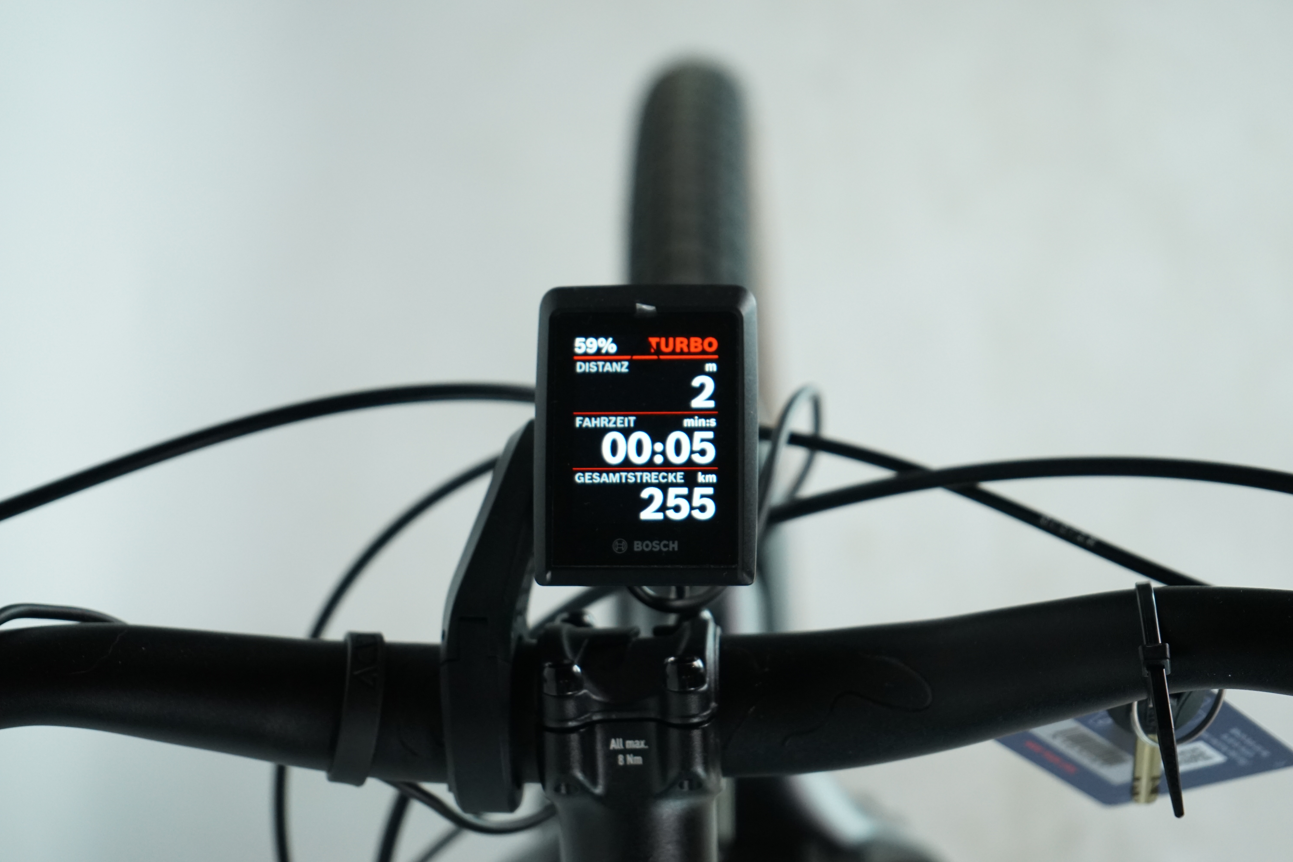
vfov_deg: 19.5
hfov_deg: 28.8
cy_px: 431
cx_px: 646
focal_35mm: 70
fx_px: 2514
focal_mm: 70
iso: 2000
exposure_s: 1/200
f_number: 5.6
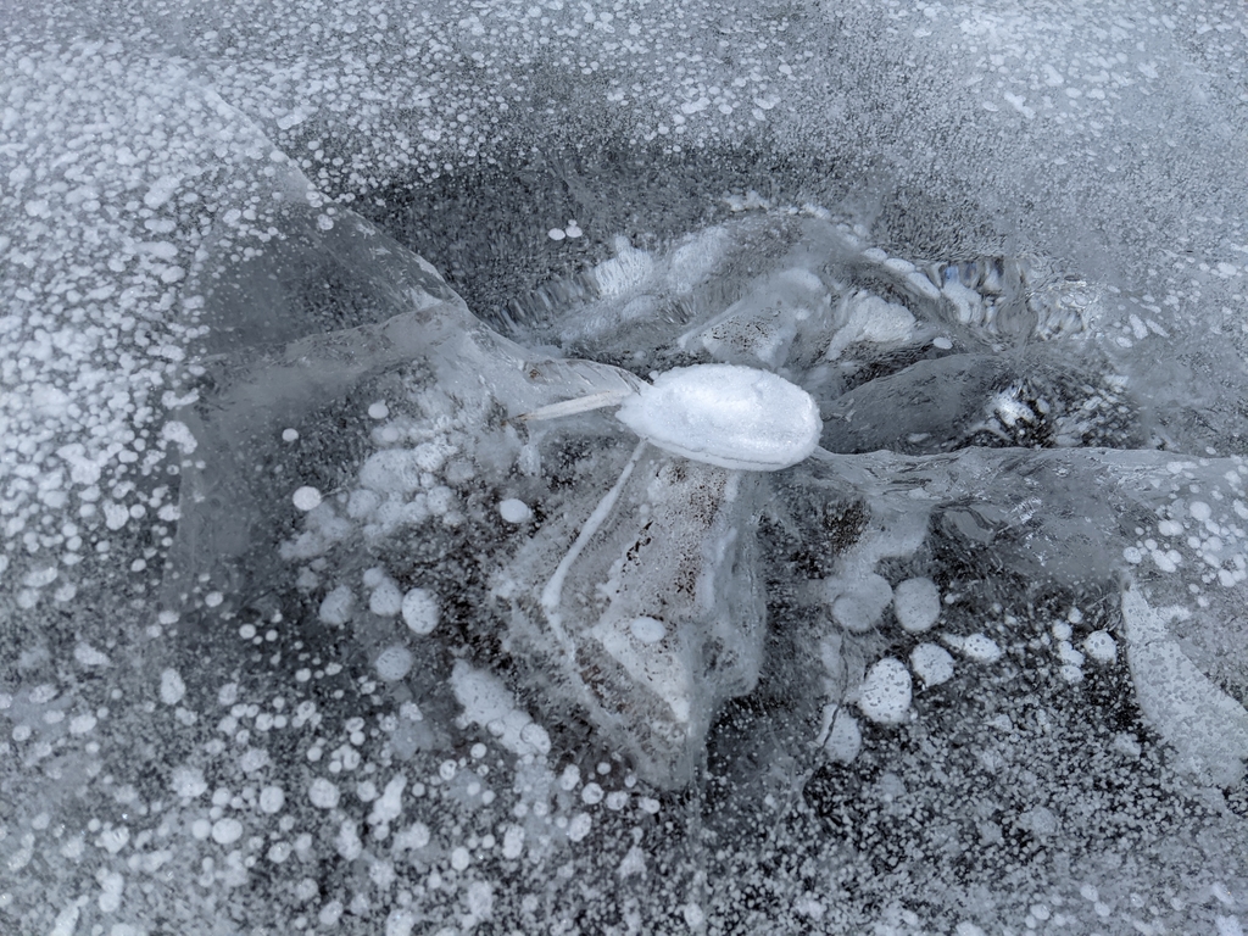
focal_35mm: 27
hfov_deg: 65.3
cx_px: 624
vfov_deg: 51.4
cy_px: 468
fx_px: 973
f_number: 1.8
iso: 64
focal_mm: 4.44
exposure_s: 1/3906
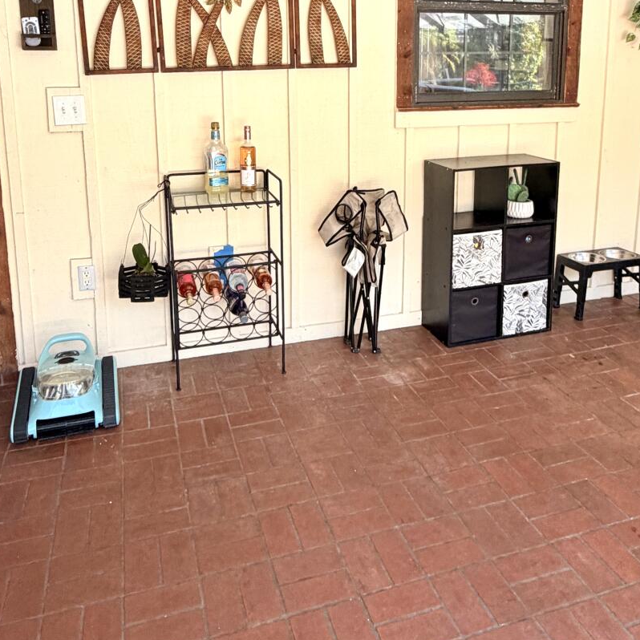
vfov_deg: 50.9
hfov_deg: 52.5
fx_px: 648
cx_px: 335
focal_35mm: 31
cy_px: 180
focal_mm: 2.22
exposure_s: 1/121
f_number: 2.2
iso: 160
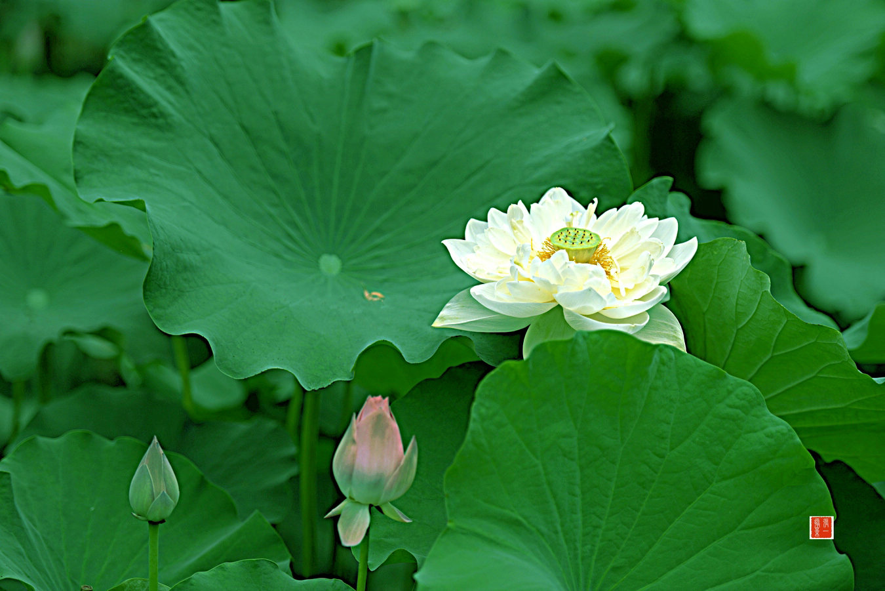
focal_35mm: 105
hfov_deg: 19.5
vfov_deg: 13.1
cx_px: 442
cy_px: 296
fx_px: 2582
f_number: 2.8
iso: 100
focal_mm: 105
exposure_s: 1/1600
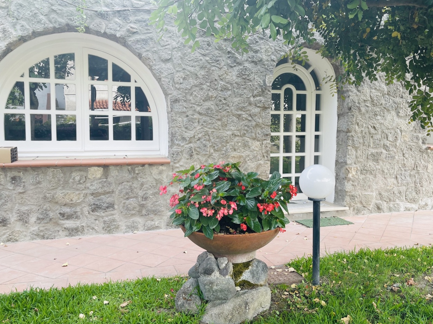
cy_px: 160
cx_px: 231
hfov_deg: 58.3
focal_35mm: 31
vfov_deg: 45.4
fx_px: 388
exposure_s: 1/121
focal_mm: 5.1
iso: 40
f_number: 1.6
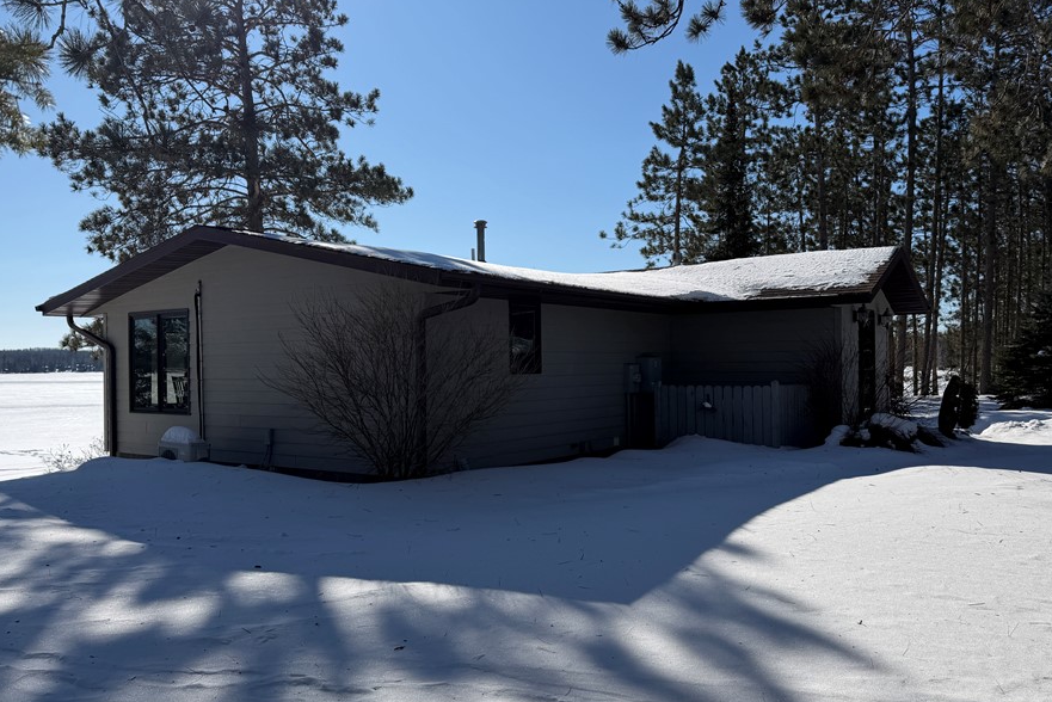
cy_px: 369
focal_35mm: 29
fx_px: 848
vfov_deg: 45.0
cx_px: 528
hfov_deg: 63.6
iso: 80
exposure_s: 1/9091
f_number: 1.78
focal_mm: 6.76
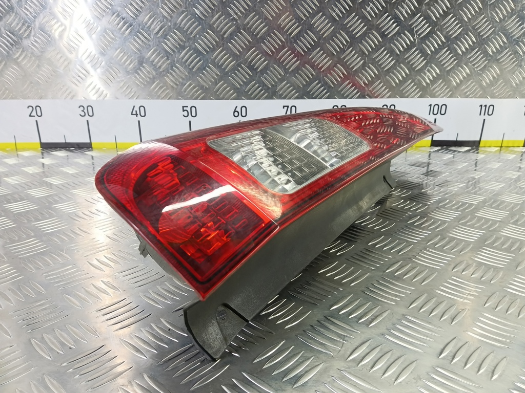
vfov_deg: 58.9
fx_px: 349
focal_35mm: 23
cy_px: 196
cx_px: 262
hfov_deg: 73.9
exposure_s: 1/50
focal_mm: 4.11
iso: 158
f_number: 1.6
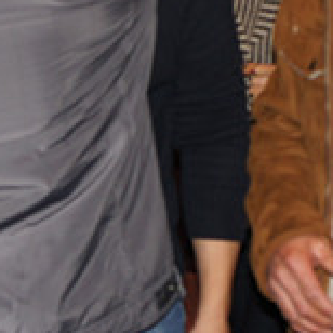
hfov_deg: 10.8
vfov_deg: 10.8
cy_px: 86
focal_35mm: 161
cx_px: 158
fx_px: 1754
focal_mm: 25
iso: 200
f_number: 4
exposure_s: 1/60
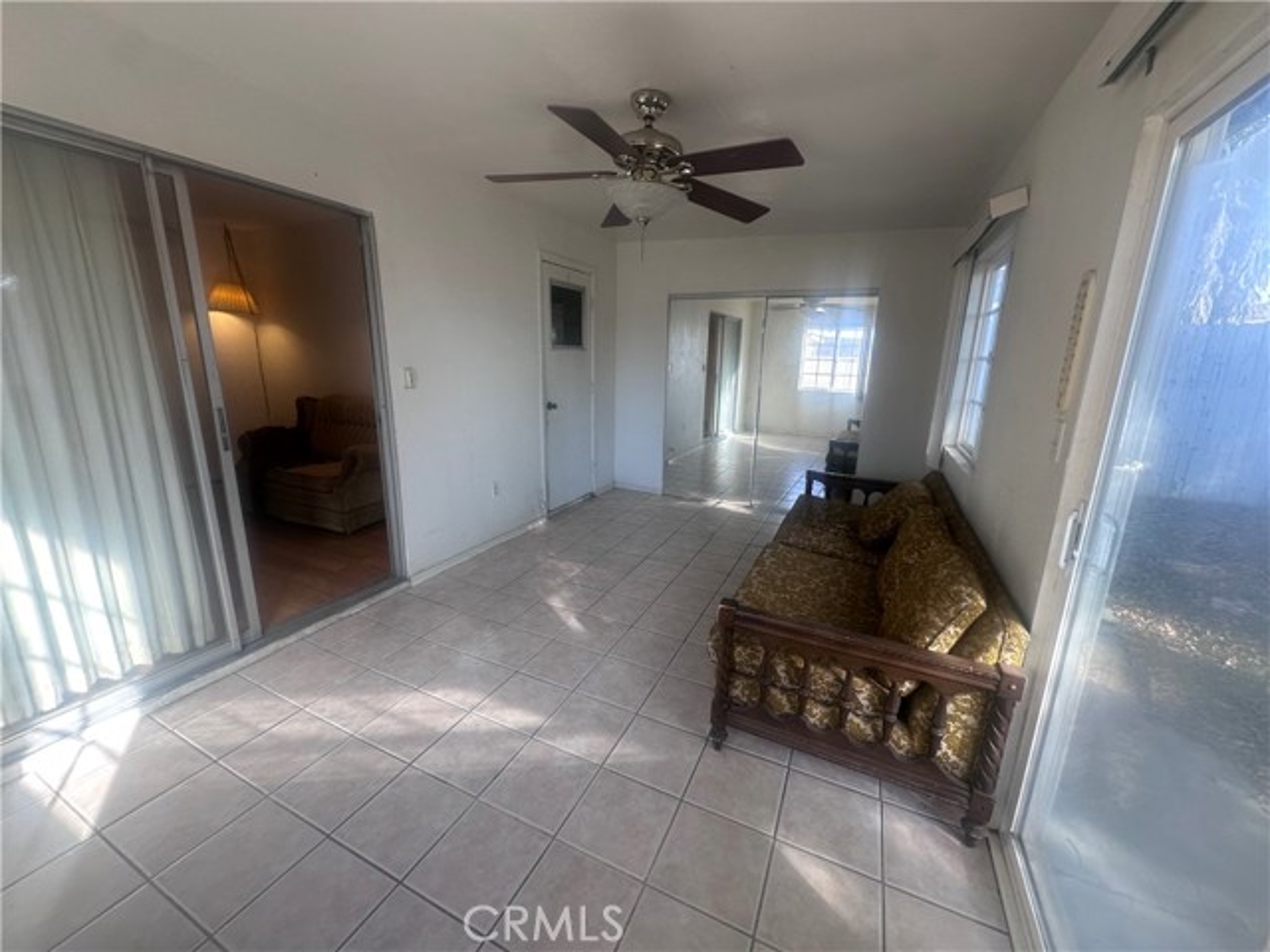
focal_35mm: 14
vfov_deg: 85.7
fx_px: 514
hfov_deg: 102.1
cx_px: 635
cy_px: 476
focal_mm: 2.22
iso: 100
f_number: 2.2
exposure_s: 1/99
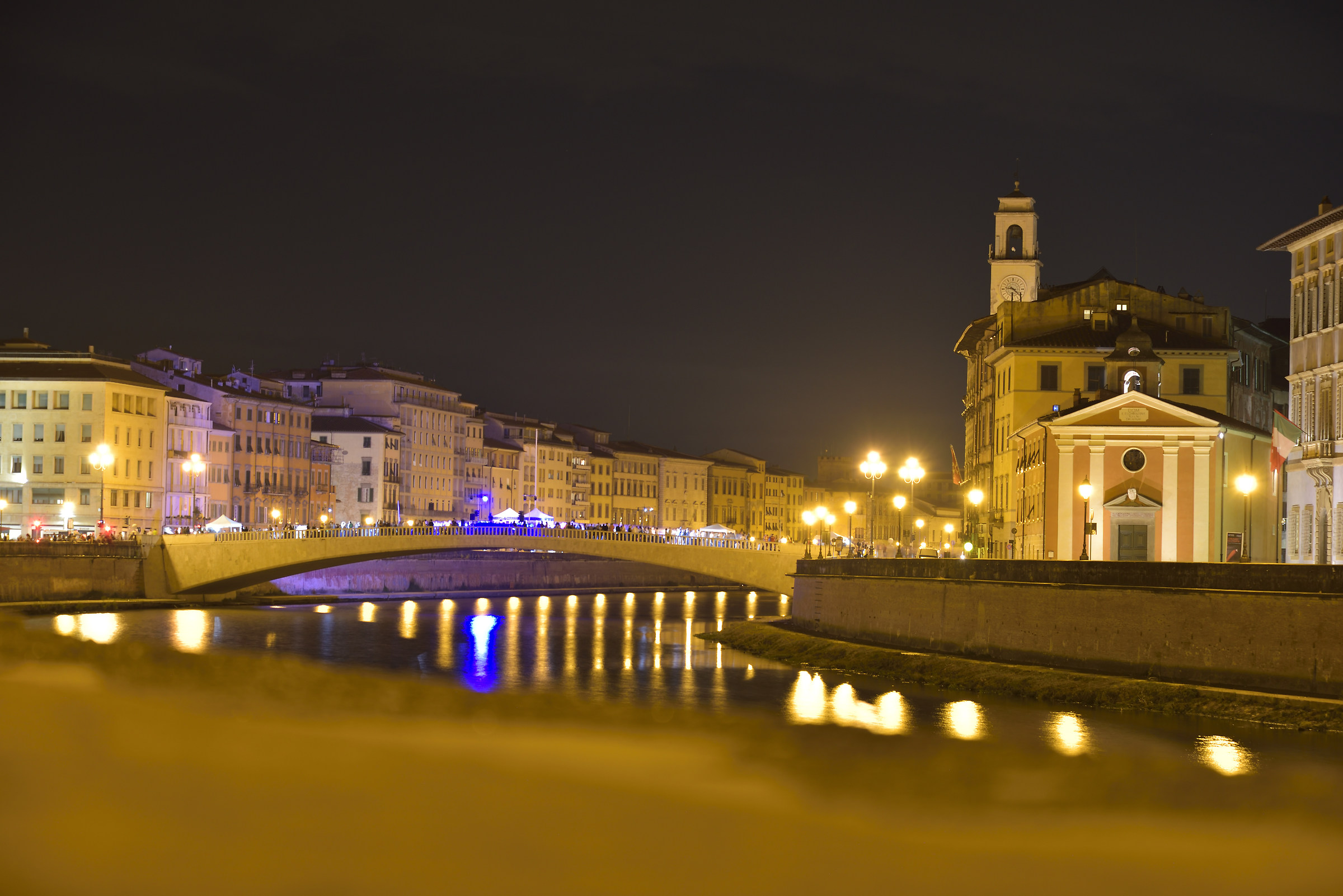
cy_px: 448
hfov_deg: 23.9
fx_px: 3172
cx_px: 672
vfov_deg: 16.1
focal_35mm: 85
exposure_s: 6
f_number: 6.3
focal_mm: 85
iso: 100
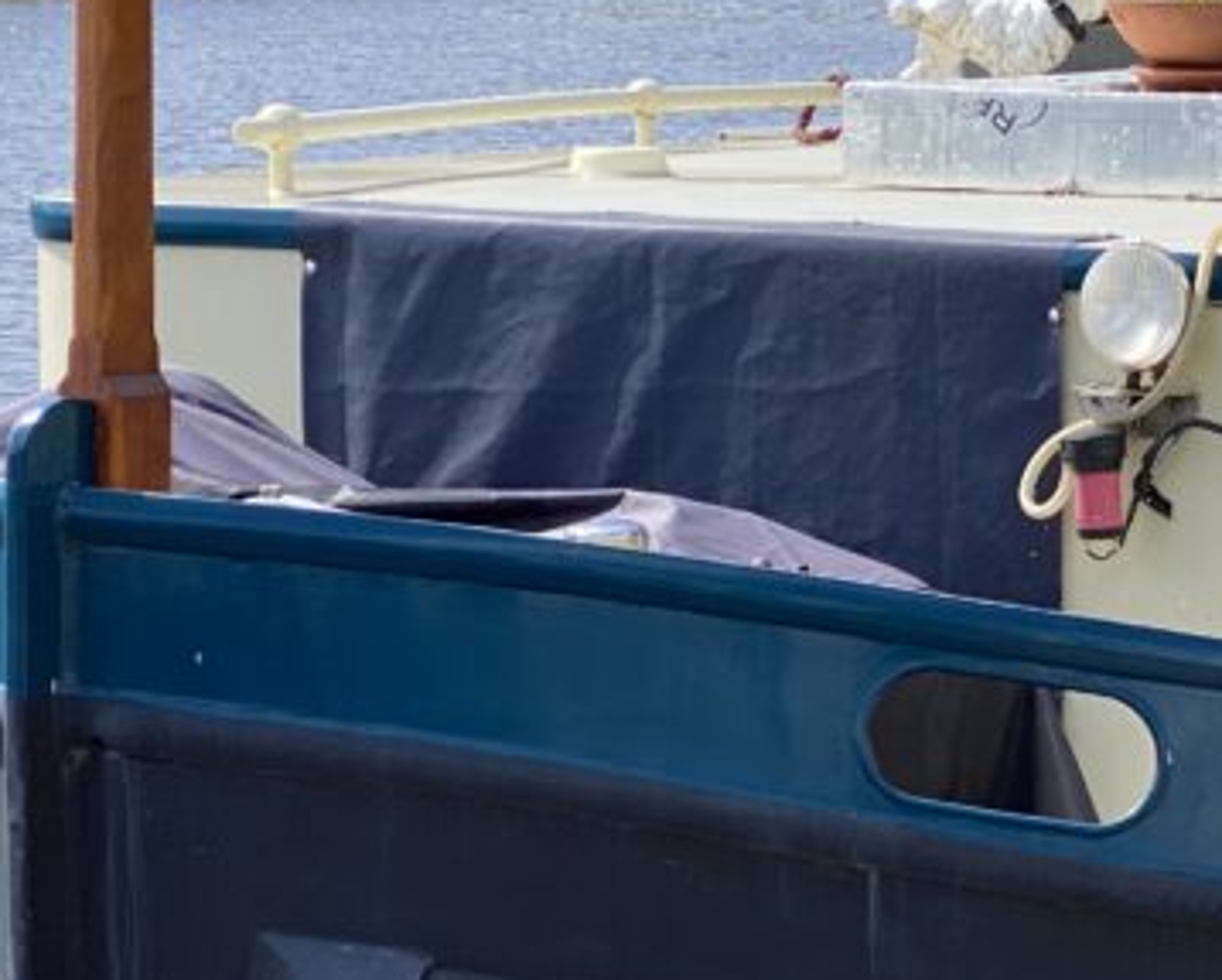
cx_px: 1458
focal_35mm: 145
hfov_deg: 13.0
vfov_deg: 10.7
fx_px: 5248
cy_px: 645
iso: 20
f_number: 2
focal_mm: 6
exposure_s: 1/1261
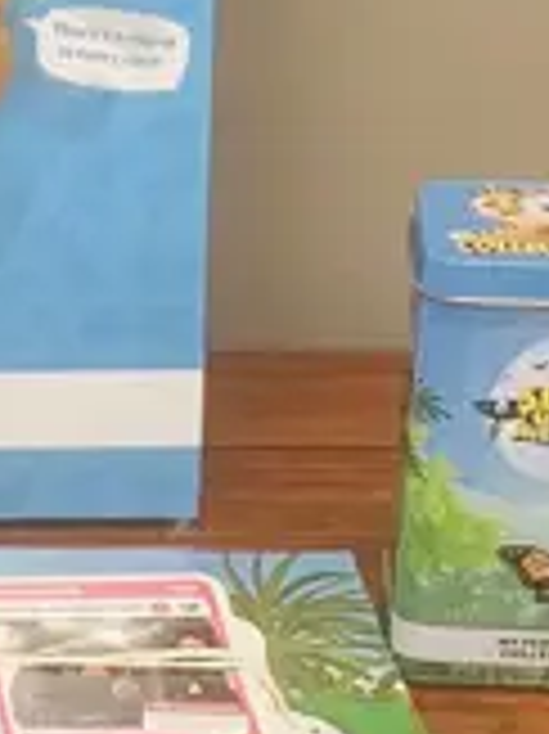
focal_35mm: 176
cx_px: -418
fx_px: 3727
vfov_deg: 11.2
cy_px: 675
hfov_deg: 8.1
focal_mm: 3.99
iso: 125
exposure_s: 1/50
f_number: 1.8
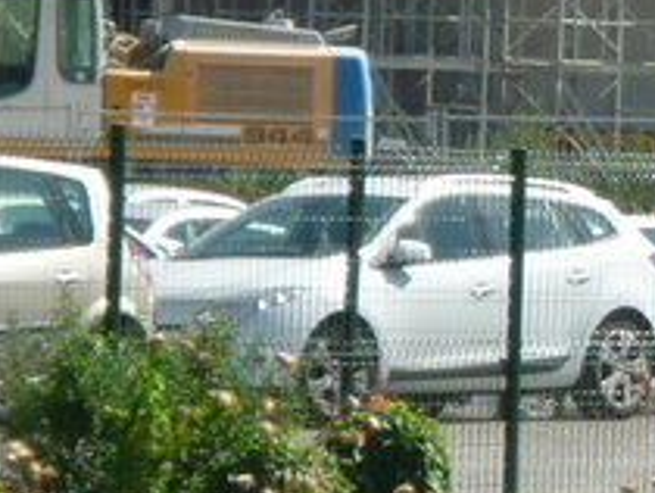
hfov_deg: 3.1
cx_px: 1400
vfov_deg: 2.4
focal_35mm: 628
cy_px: -19
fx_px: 11897
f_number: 5.9
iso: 80
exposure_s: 1/250
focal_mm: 22
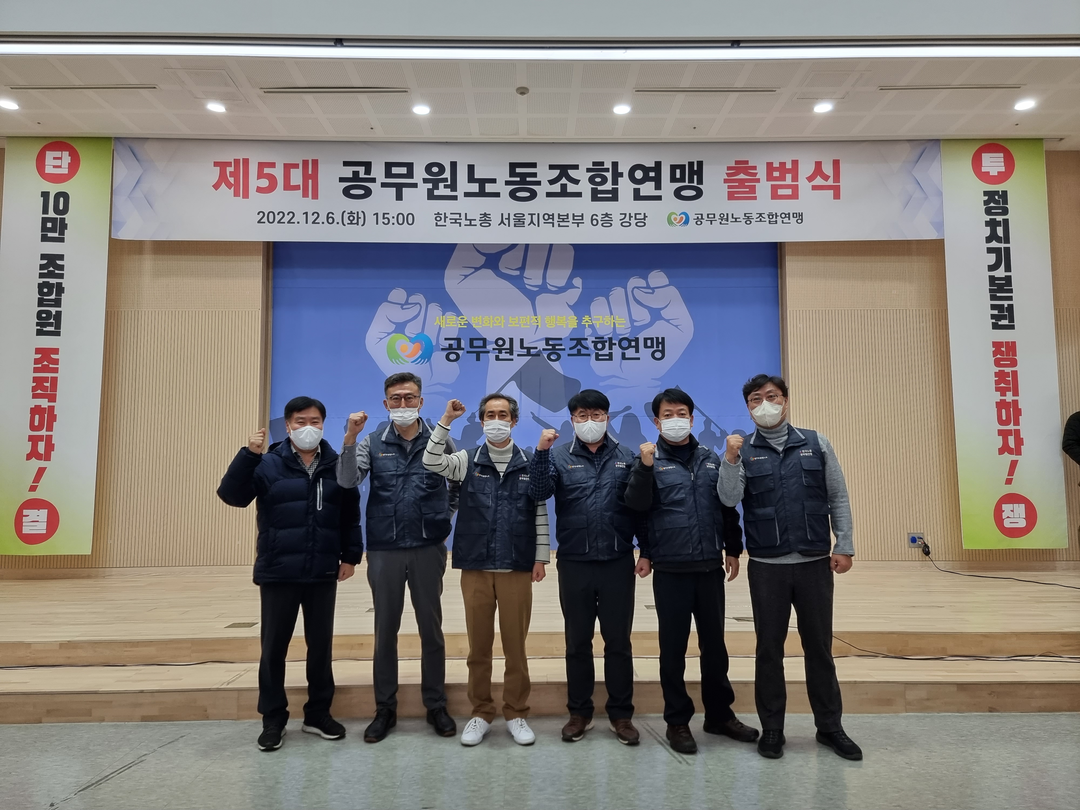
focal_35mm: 24
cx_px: 540
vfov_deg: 56.8
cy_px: 405
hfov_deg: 71.6
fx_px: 749
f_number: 1.8
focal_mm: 6.7
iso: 160
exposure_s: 1/120
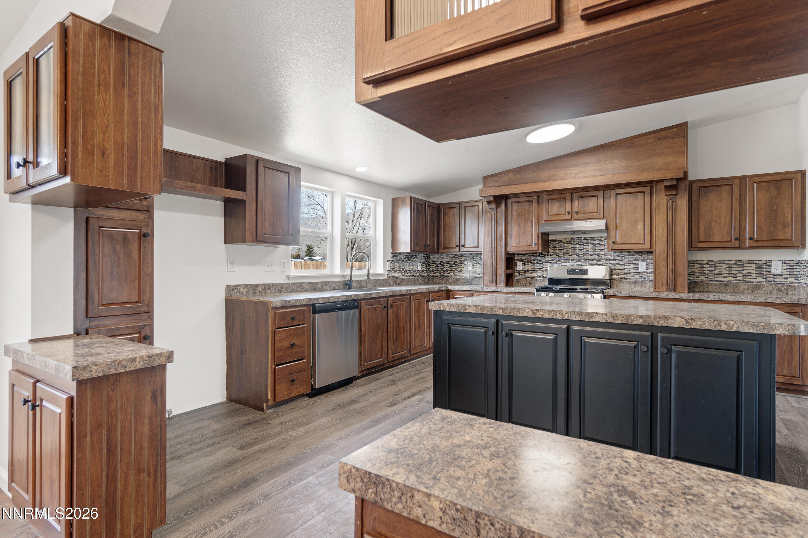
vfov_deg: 67.4
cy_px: 269
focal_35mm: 18
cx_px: 404
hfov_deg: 90.0
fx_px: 404
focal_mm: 12
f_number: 6.3
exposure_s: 1.3
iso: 100
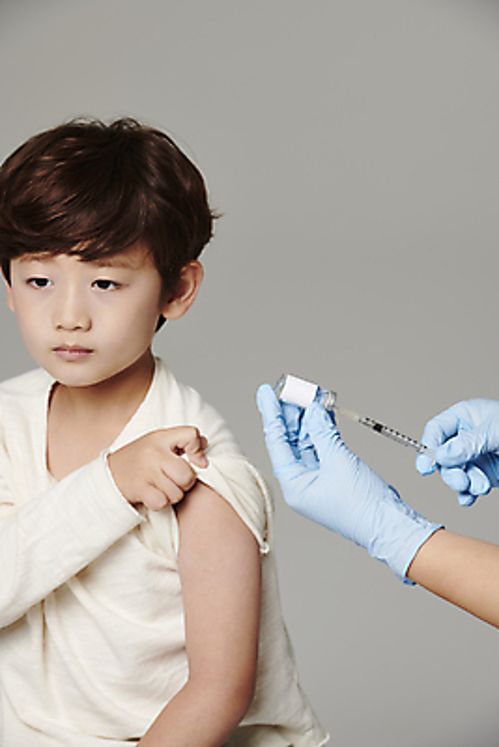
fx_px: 2597
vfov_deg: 16.4
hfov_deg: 11.0
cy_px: 374
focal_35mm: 125
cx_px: 250
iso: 100
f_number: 8
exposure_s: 1/125
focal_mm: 125
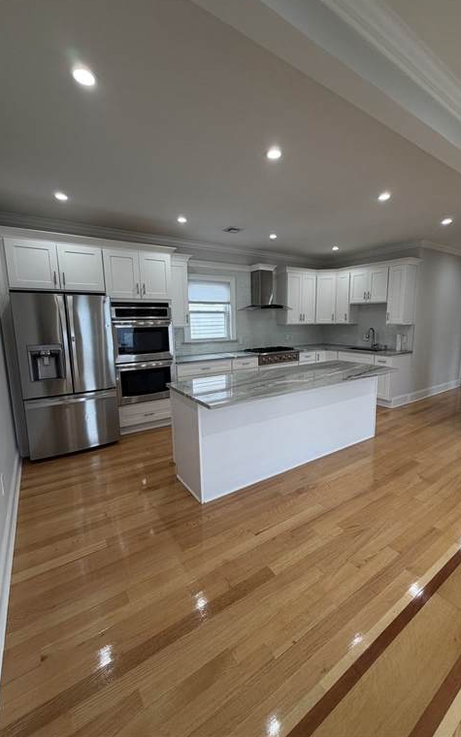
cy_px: 366
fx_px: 302
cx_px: 246
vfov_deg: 101.5
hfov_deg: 74.7
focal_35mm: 15
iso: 200
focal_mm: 2.22
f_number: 2.2
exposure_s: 1/120
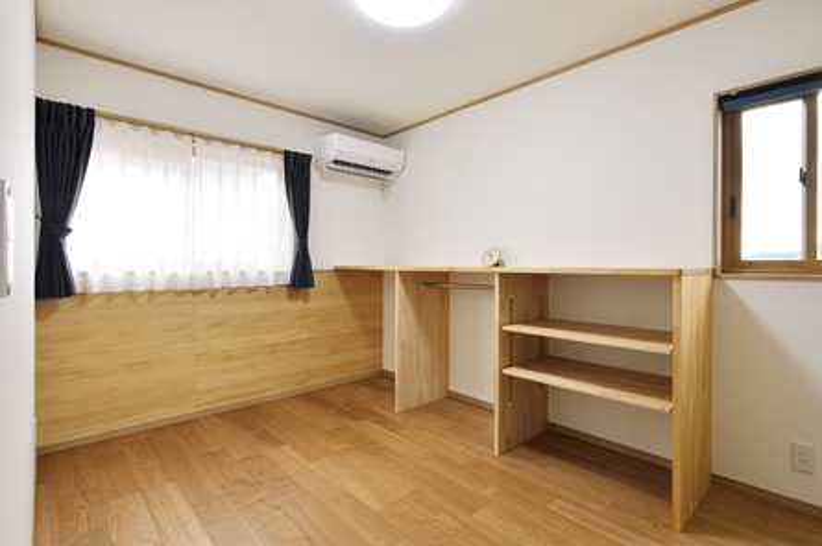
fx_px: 376
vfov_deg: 72.0
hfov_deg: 95.0
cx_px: 411
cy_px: 273
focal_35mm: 16
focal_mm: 11
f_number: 11
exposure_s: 1/3
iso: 200
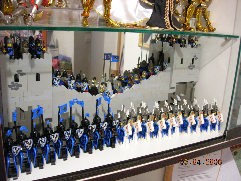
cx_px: 120
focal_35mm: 38
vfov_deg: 37.7
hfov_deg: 49.0
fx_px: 265
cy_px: 90
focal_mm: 7.8
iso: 400
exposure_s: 1/12.2
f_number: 2.8
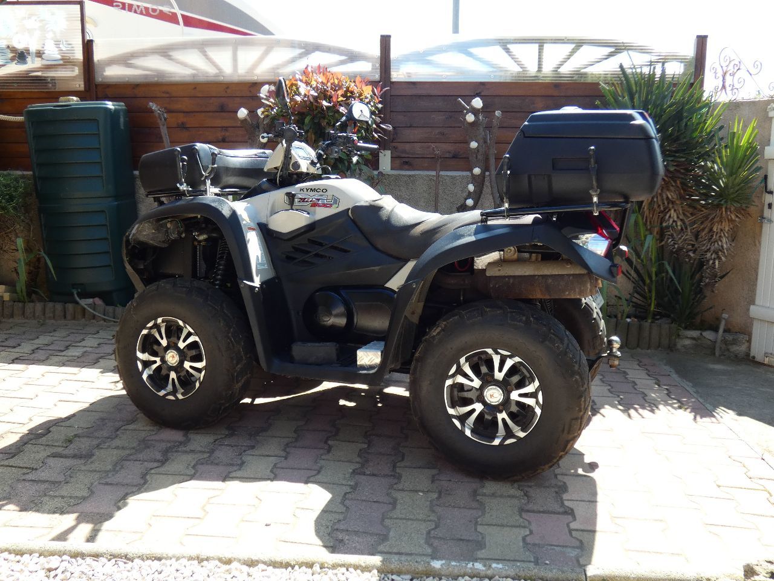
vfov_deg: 42.9
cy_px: 290
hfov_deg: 55.4
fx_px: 738
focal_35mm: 33
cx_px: 387
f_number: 3.4
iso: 80
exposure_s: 1/250
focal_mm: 6
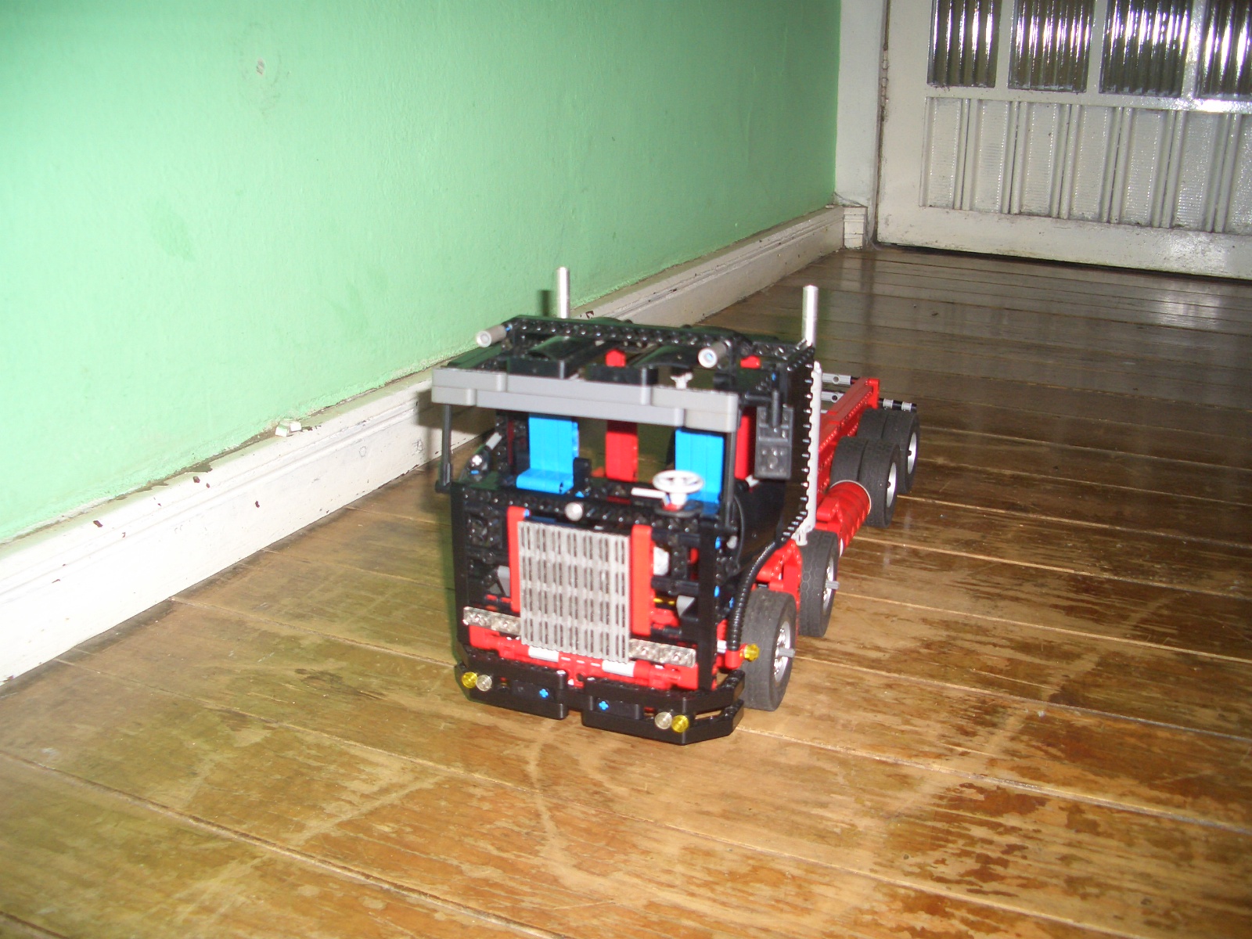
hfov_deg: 52.6
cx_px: 626
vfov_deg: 40.7
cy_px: 470
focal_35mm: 35
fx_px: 1266
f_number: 2.6
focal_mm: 5.8
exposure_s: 1/60
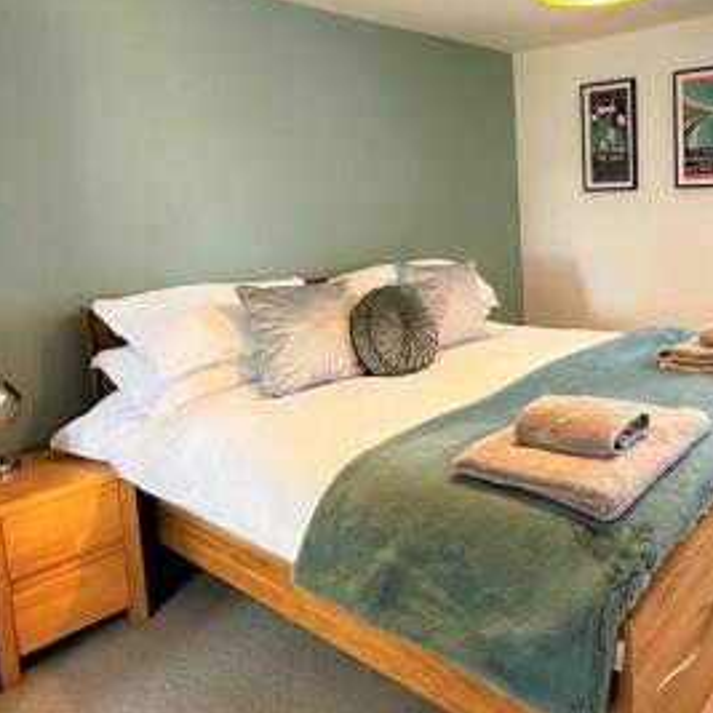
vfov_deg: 58.4
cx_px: 602
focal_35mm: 27
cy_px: 274
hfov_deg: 53.7
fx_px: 629
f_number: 2.2
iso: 200
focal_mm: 2.22
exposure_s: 1/50
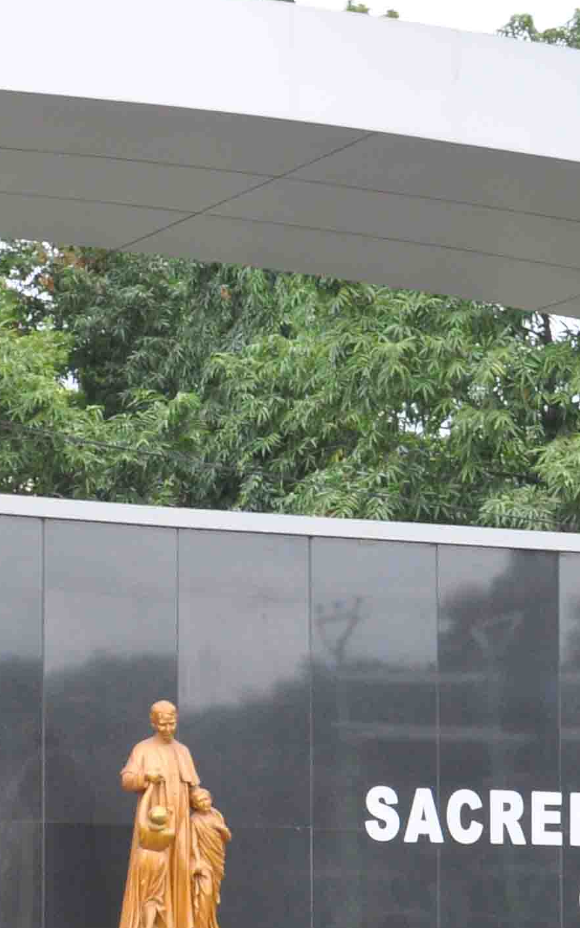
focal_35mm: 120
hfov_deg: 10.8
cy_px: 828
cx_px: -9
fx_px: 3035
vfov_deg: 17.1
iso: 500
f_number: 11
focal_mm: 26
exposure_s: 1/125
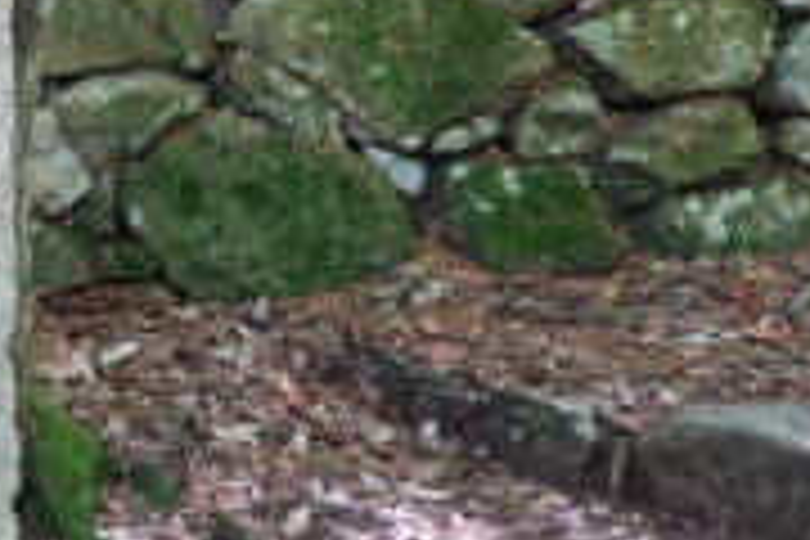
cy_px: 216
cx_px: -68
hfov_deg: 30.2
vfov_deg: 22.6
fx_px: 1350
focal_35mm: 60
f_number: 2.8
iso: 400
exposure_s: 1/30
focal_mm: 9
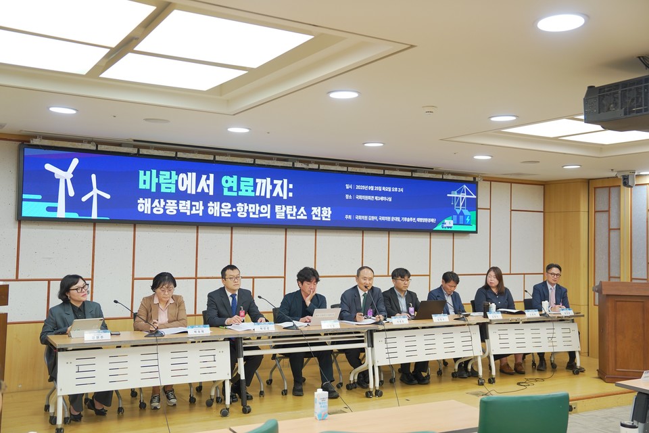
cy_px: 216
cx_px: 324
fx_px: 667
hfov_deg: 51.9
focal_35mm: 37
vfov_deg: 35.9
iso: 1000
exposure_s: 1/320
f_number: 2.8
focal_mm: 37
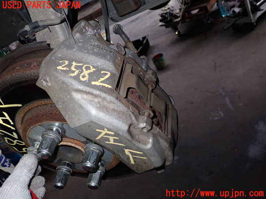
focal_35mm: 30
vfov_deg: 46.8
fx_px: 231
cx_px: 133
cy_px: 100
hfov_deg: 60.0
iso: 320
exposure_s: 1/30
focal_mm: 5.4
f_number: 6.3
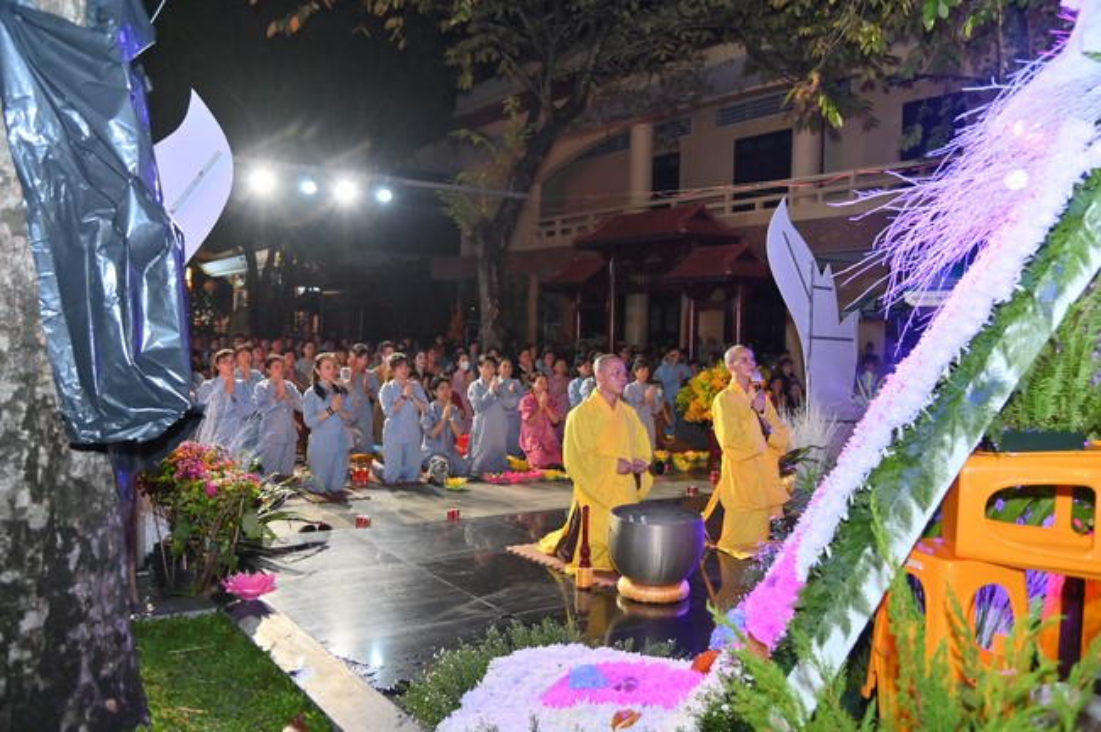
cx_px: 550
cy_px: 366
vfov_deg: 43.5
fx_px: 917
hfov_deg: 62.0
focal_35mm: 30
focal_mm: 30
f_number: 4
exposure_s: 1/125
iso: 1000
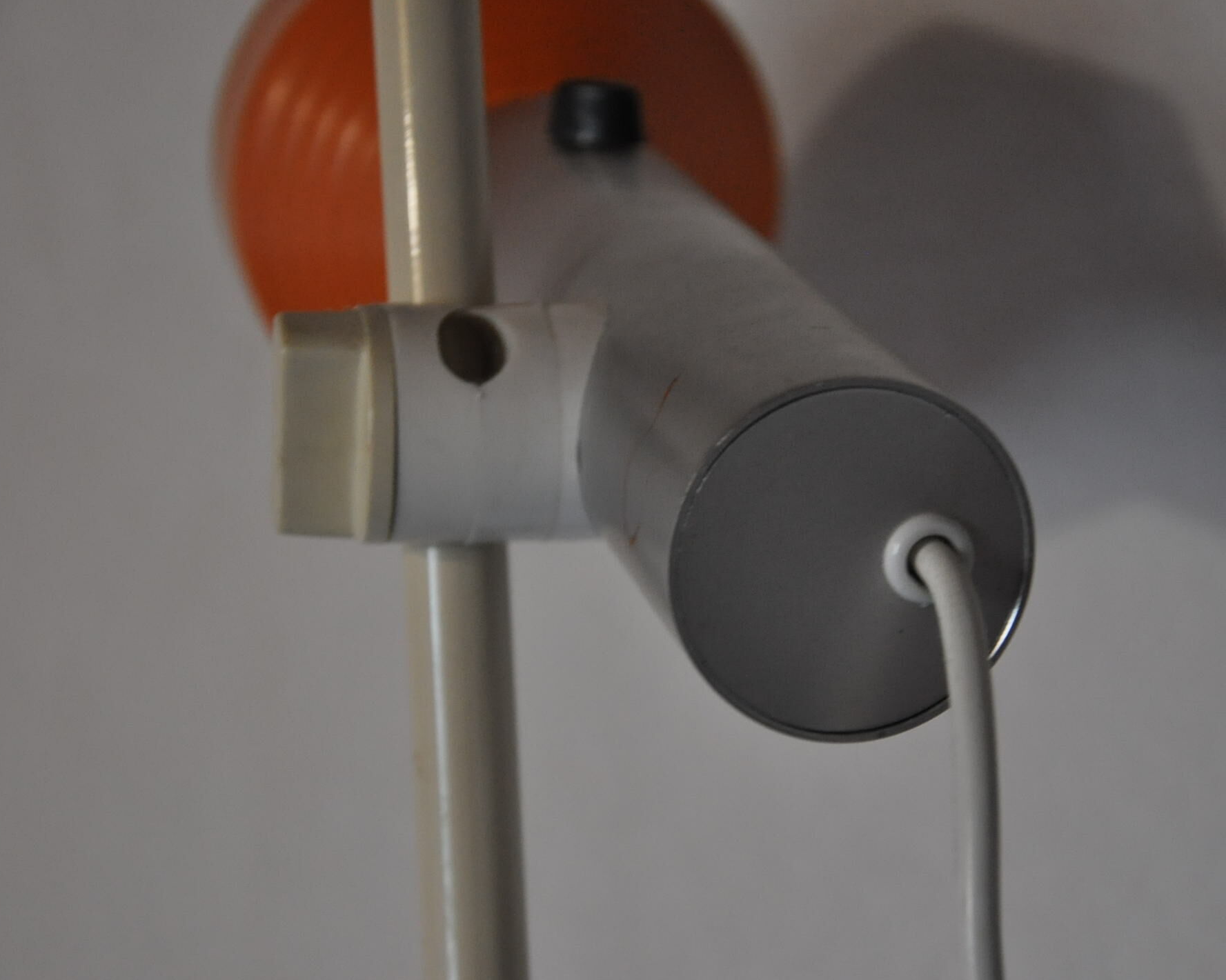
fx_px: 4063
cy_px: 490
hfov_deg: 17.2
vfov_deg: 13.8
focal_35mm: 112
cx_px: 685
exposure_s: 1/30
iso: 1600
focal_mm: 66
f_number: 5.3
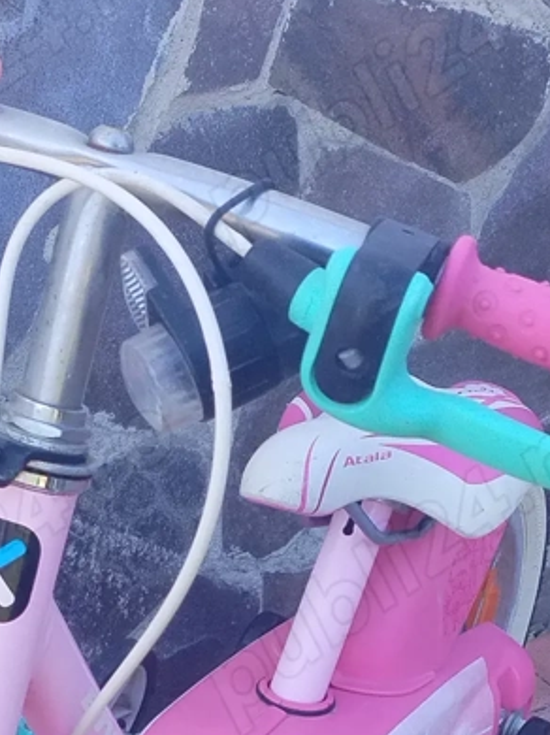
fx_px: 1888
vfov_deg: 21.5
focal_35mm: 89
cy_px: 663
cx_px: 188
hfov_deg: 16.5
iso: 100
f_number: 1.8
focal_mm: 4.25
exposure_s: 1/152
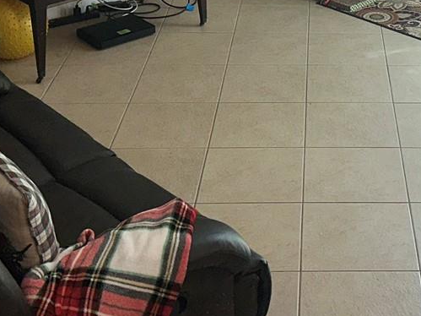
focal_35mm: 77
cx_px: 352
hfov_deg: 24.8
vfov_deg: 18.1
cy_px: -72
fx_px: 936
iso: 50
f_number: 1.78
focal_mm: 6.86
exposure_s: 1/357
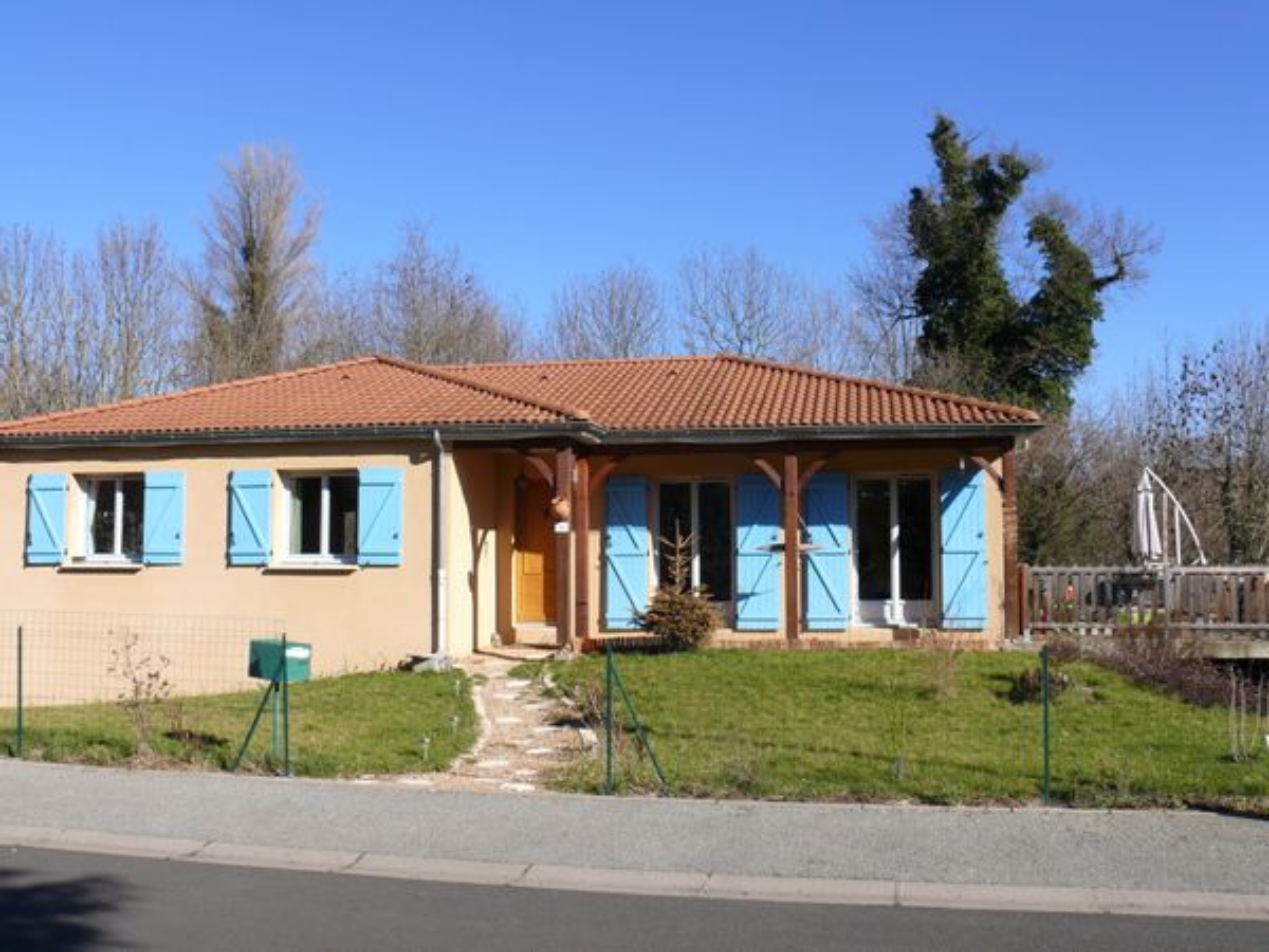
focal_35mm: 35
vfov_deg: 40.7
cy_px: 476
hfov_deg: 52.6
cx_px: 634
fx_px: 1283
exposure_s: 1/400
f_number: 5.6
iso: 100
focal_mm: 7.4
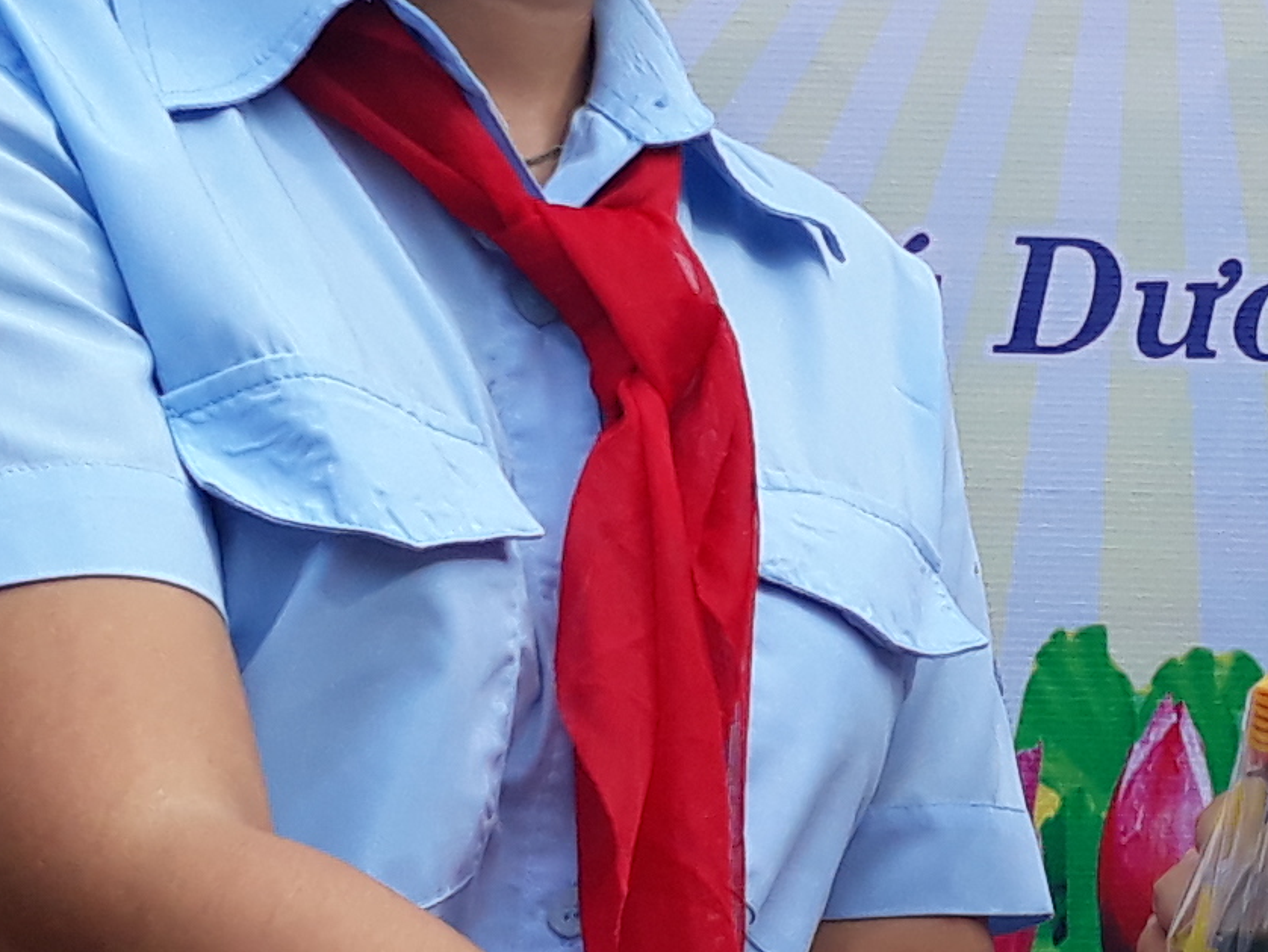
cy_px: 328
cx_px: 1092
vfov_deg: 11.1
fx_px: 4873
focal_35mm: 133
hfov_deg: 14.7
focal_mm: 3.71
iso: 40
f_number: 1.7
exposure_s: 1/860
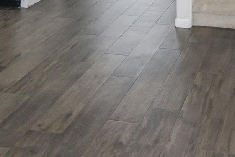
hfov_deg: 31.6
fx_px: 392
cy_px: -96
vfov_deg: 19.1
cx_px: 218
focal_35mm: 60
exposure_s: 1/250
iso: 400
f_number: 4
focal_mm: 12
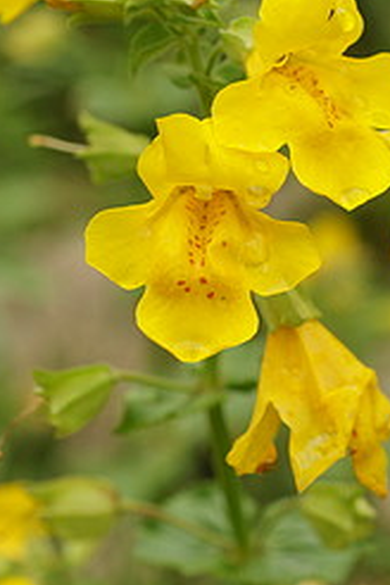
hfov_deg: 10.5
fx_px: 2129
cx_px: 259
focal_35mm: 131
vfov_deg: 15.6
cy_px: 240
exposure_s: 1/640
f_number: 5.6
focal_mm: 50
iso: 250
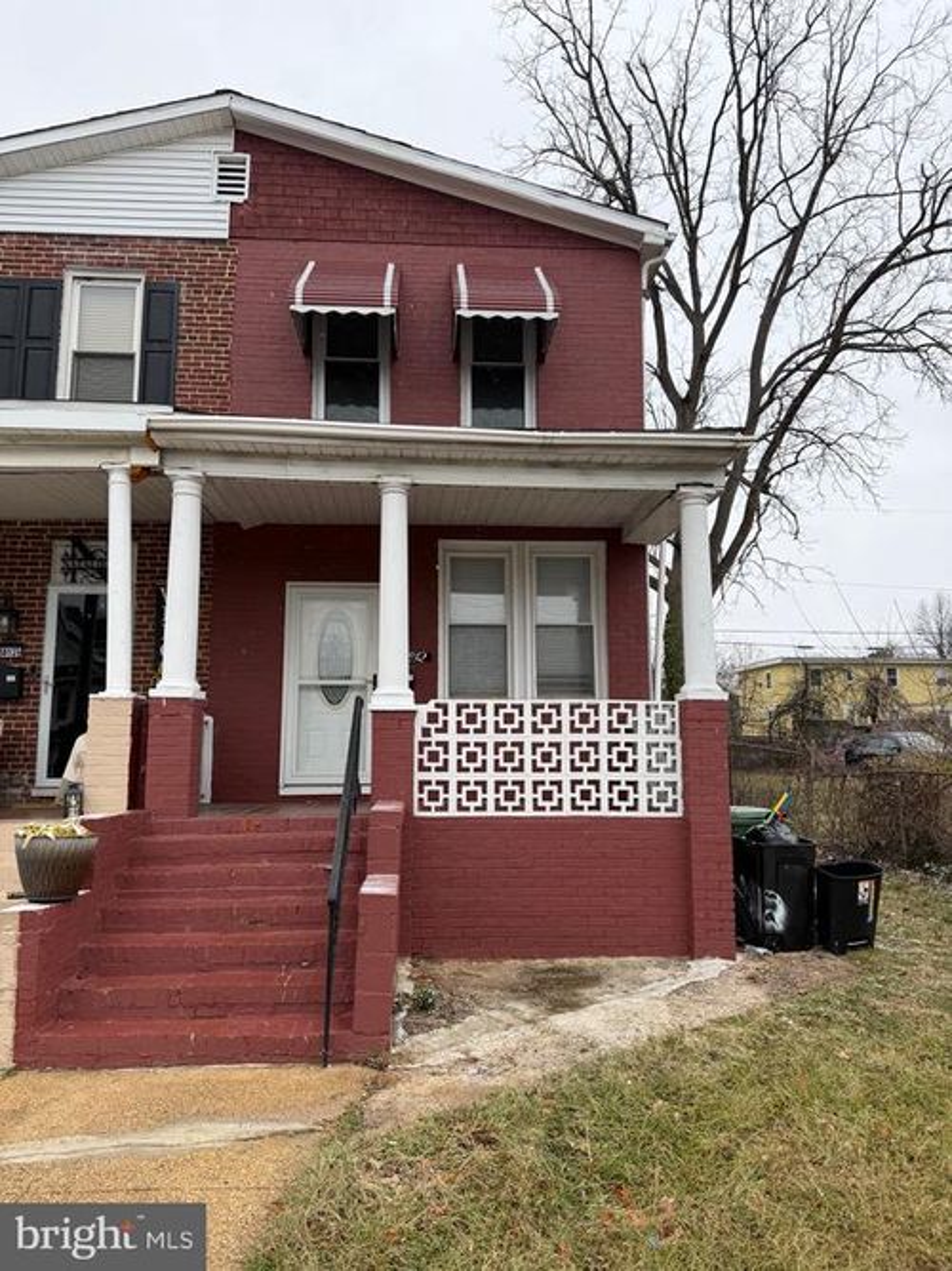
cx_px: 476
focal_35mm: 24
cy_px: 636
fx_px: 880
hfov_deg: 56.8
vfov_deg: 71.6
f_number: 1.78
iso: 80
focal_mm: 6.76
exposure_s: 1/363
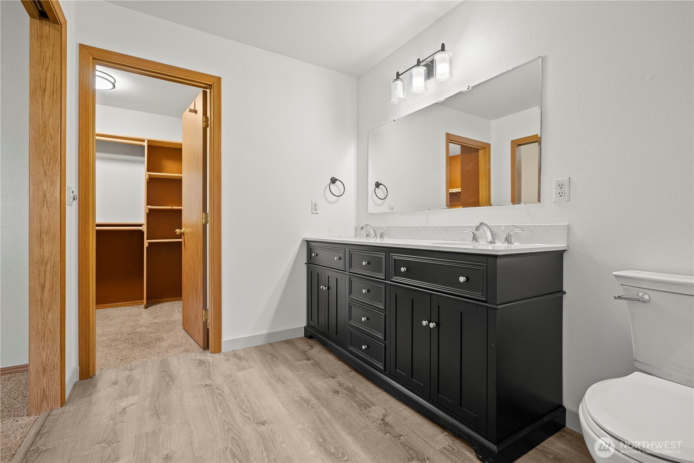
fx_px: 308
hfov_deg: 96.7
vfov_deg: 73.7
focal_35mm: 16
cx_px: 347
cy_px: 232
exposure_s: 1/10
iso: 800
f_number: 4.5
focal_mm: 16
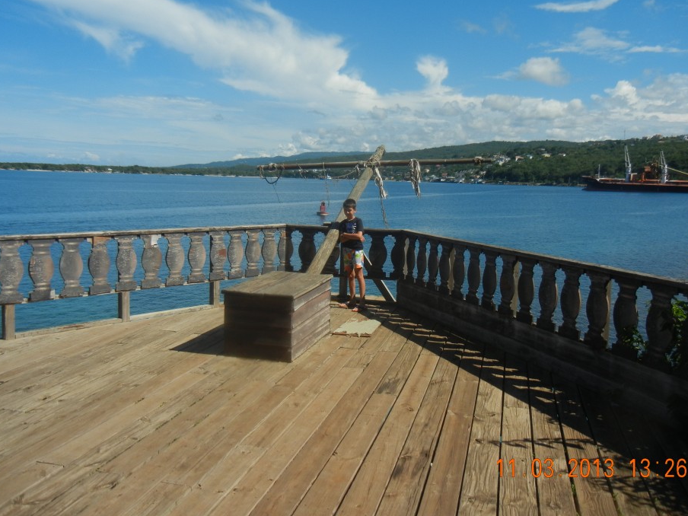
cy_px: 237
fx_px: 676
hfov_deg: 54.0
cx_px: 345
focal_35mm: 34
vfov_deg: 41.8
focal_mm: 5.4
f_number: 7
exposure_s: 1/662
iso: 160
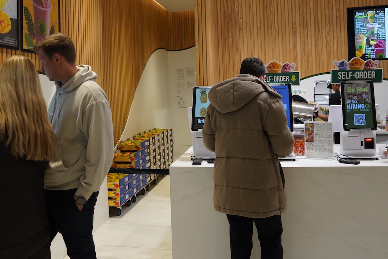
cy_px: 96
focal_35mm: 34
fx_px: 366
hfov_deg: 55.8
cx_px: 196
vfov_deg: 38.6
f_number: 4
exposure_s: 1/160
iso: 1600
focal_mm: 24
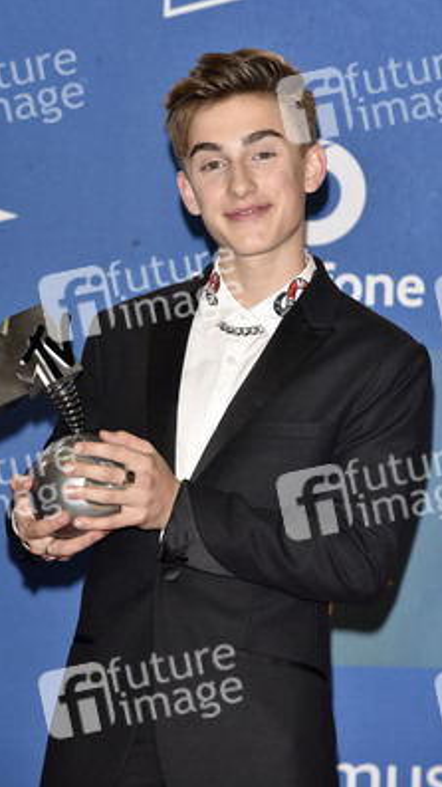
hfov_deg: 5.7
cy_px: 394
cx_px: 198
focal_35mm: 211
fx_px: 4401
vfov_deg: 10.2
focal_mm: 200
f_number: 6.3
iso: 1600
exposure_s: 1/250
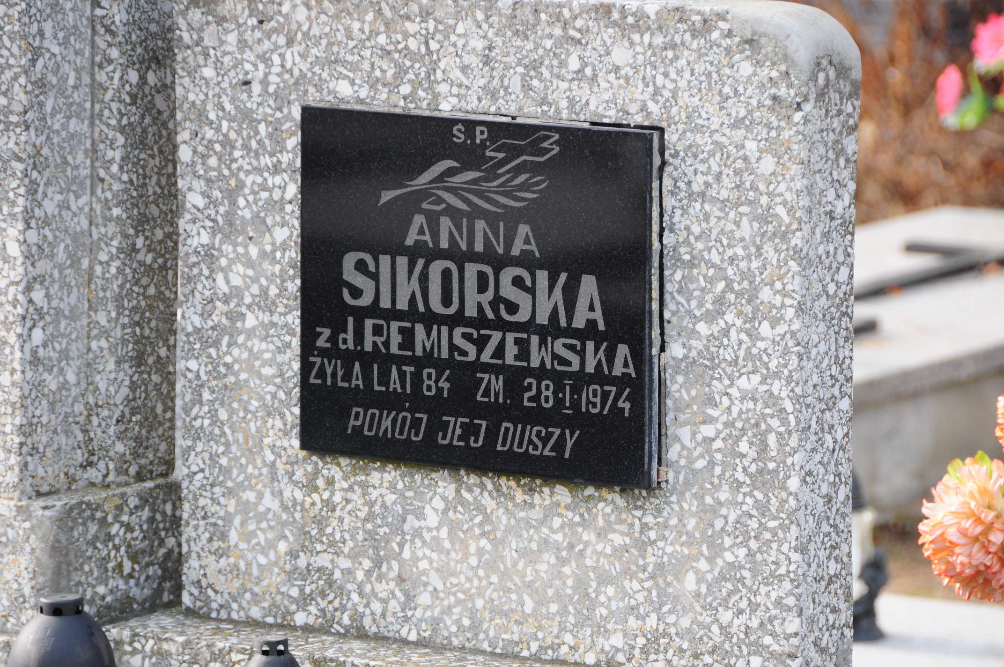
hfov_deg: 8.1
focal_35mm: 255
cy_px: 334
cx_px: 502
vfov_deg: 5.4
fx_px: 7103
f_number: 7.1
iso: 500
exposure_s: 1/400
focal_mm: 170
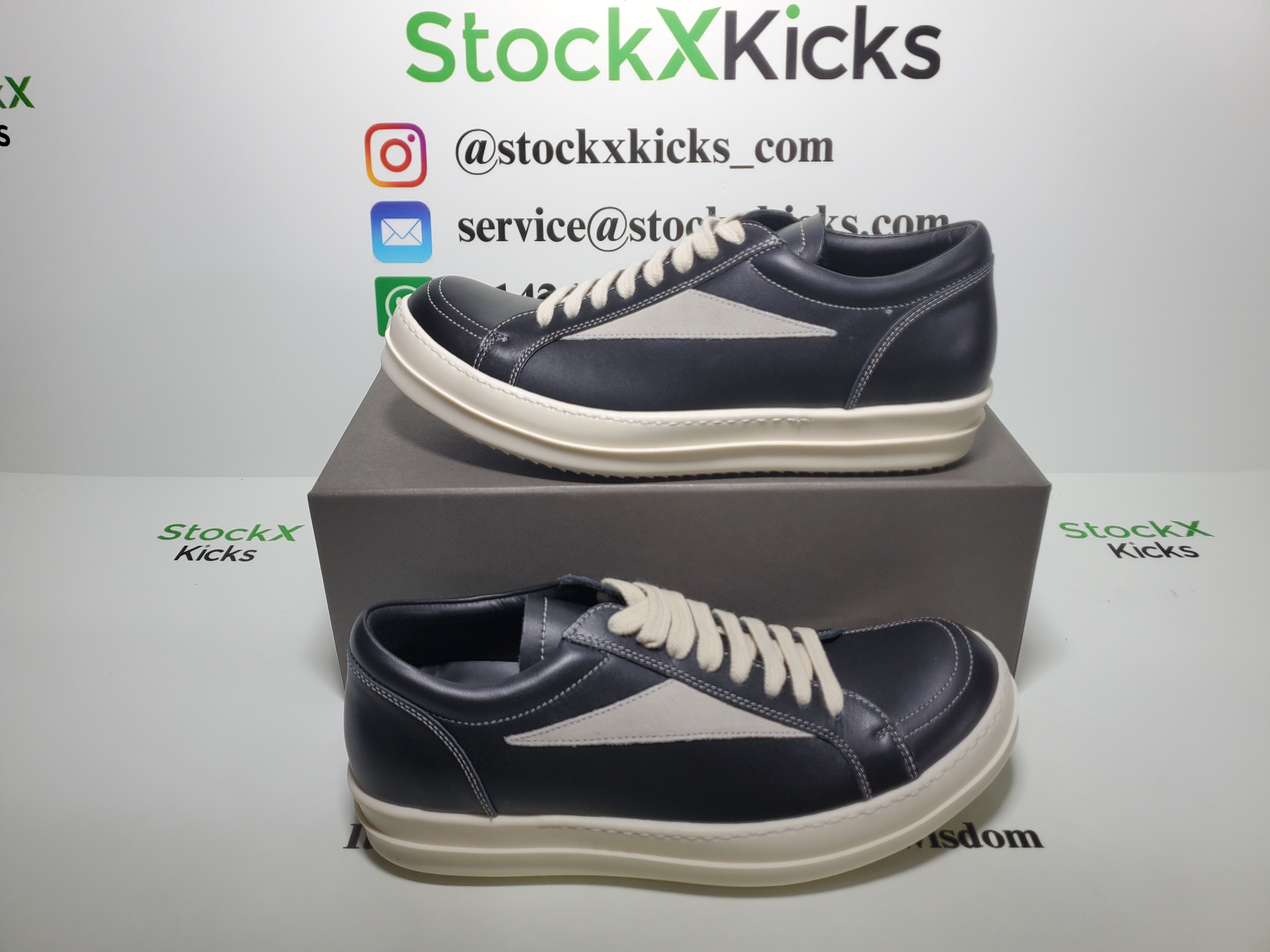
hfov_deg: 67.3
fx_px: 954
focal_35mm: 26
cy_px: 476
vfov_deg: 53.1
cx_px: 635
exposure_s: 1/378
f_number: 2.4
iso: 50
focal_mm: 4.3
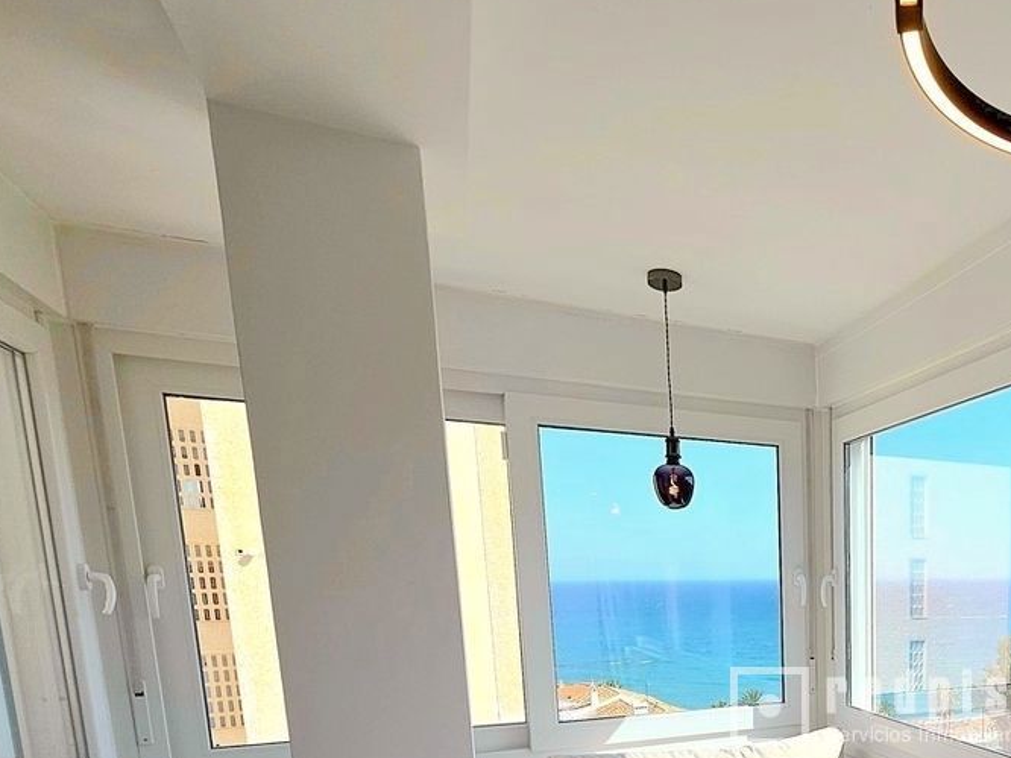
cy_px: 708
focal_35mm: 25
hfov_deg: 60.1
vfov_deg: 48.0
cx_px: 888
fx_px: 730
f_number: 1.9
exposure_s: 1/476
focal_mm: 2.2
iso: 20
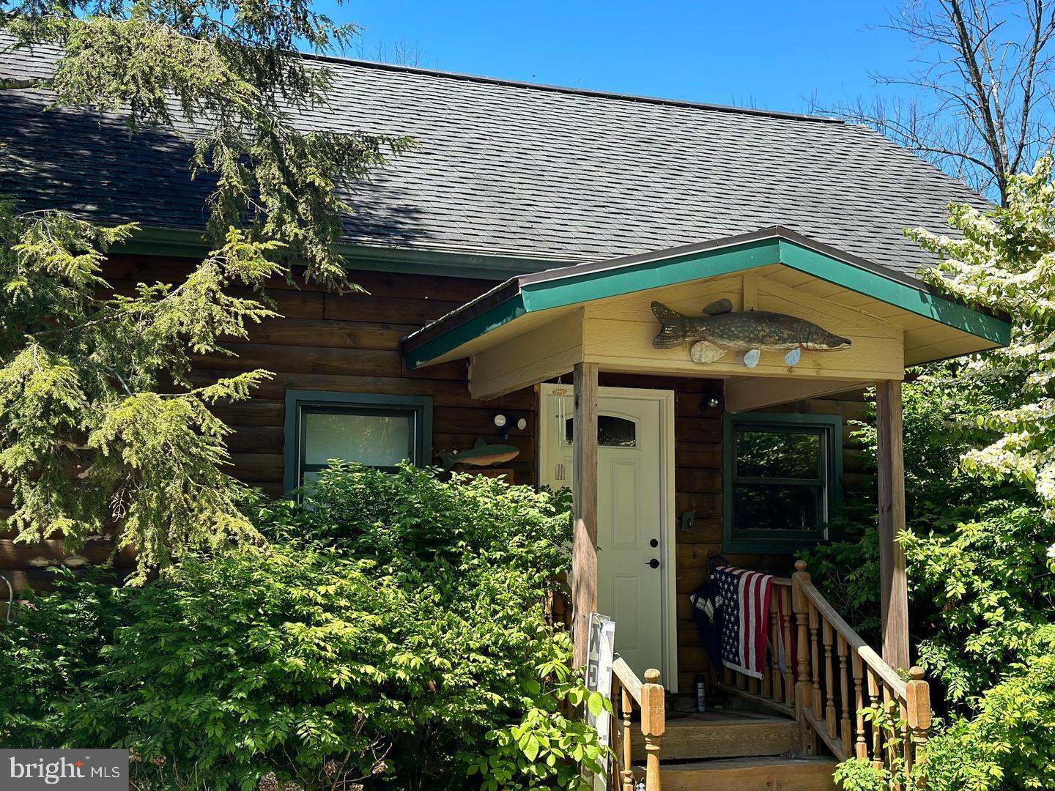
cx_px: 528
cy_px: 396
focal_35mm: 48
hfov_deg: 39.7
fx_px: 1463
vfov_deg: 30.3
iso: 80
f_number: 1.78
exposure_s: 1/1157
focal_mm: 6.86
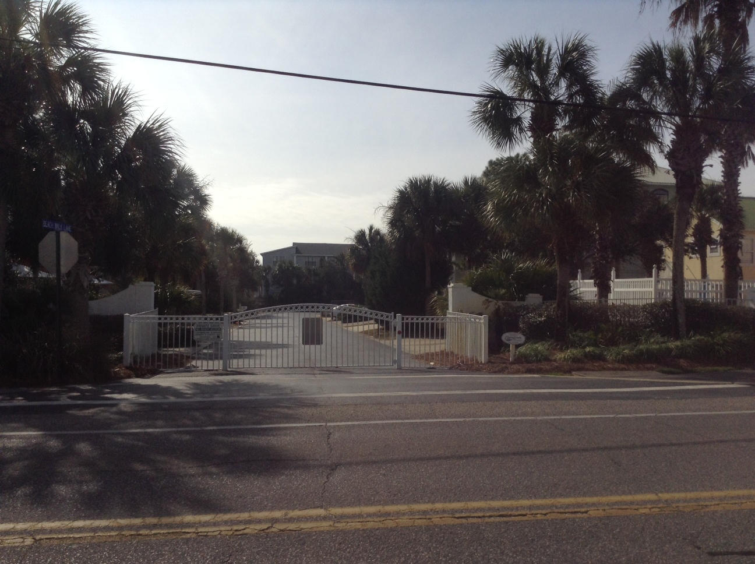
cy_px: 282
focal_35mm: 33
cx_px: 378
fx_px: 719
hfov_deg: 55.4
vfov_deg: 42.8
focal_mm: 3.3
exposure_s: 1/3413
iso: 32
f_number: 2.4
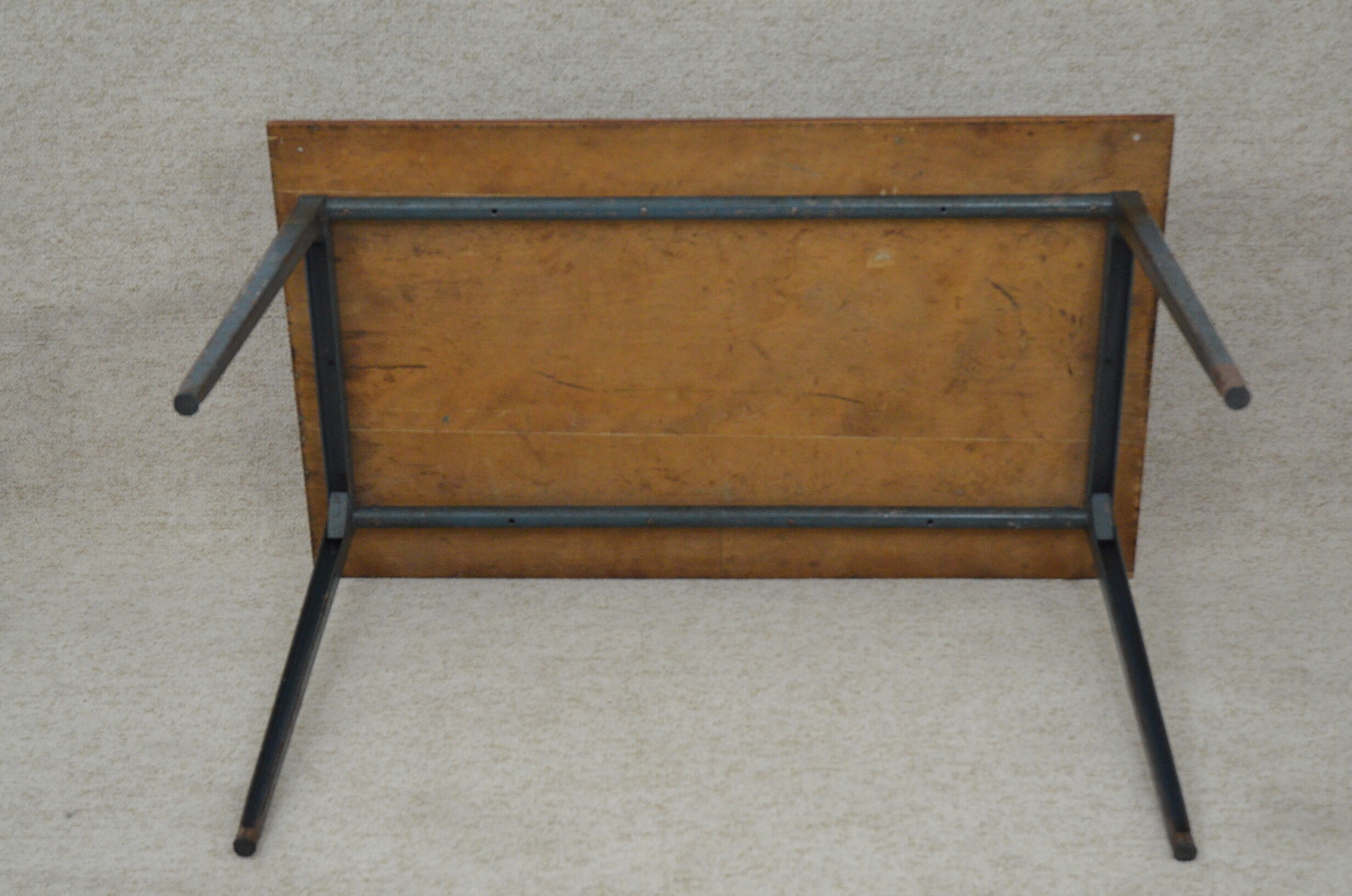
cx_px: 676
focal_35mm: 60
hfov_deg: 33.5
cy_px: 448
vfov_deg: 22.5
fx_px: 2249
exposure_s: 1/100
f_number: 5
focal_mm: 40
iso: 2000
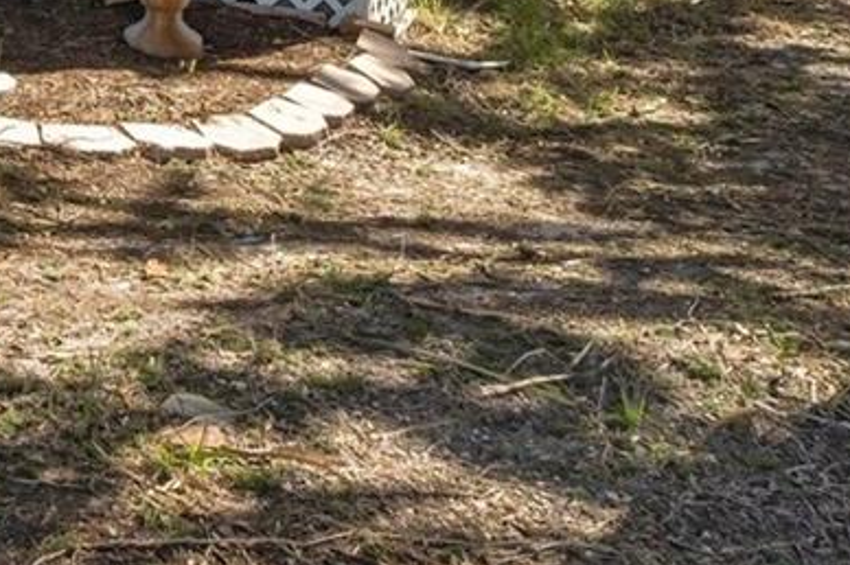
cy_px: -315
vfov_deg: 17.6
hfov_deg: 25.3
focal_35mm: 68
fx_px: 1606
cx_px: -274
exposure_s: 1/400
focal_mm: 11
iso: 320
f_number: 8
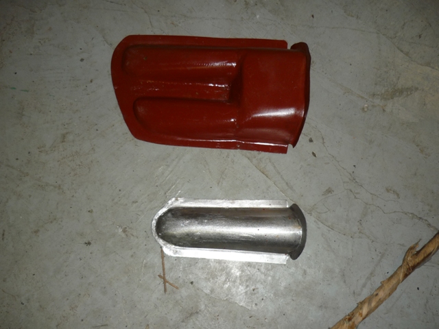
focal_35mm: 33
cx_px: 220
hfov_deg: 55.4
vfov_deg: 42.9
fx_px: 419
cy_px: 164
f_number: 2.8
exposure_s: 1/30
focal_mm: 5.5
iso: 100
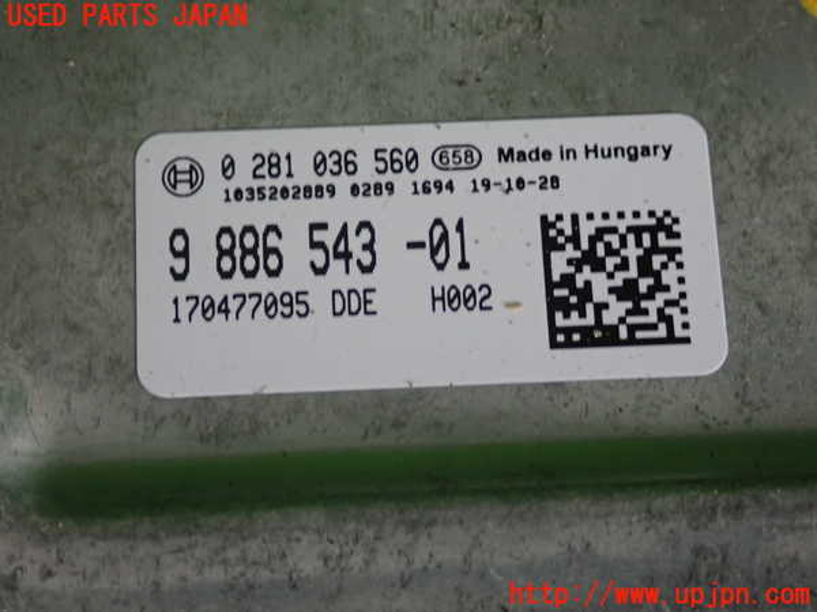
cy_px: 306
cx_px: 408
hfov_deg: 29.0
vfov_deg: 21.9
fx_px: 1581
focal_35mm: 67
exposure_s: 1/60
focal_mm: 11.88
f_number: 3.8
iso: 400
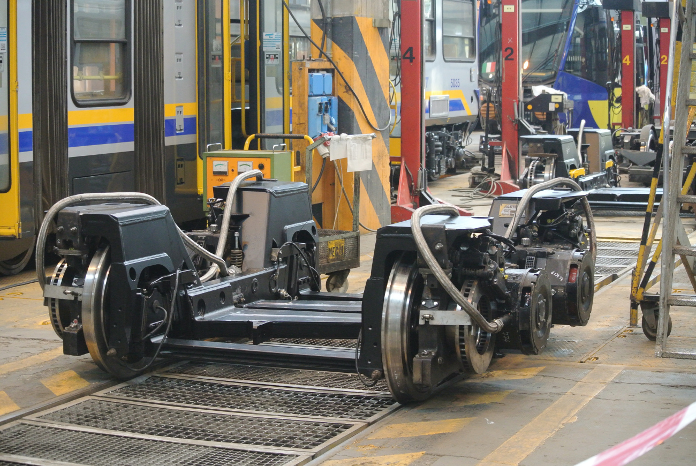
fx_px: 1568
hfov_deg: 25.0
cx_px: 348
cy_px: 233
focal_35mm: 81
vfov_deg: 16.9
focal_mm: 30
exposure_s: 1/60
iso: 720
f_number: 3.8
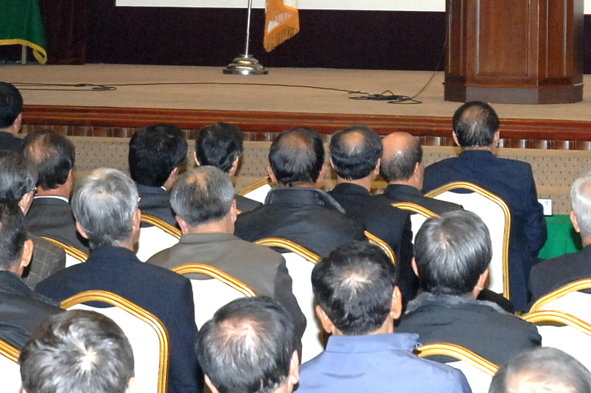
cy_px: -70
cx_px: 548
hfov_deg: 11.2
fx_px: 3001
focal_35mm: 183
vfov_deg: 7.4
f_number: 6.7
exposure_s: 1/60
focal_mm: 46
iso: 800
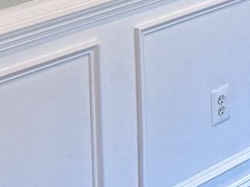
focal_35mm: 172
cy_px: -277
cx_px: 682
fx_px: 1241
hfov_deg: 9.6
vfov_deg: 7.9
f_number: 1.5
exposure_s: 1/120
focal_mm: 5.7
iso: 40
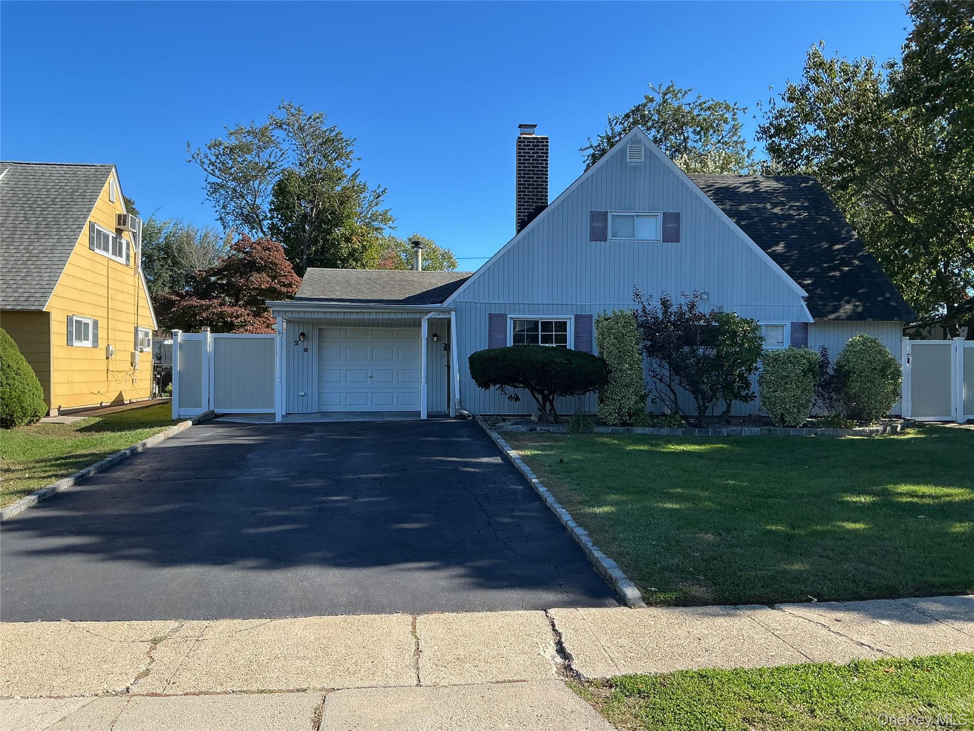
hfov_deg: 61.7
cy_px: 366
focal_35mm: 29
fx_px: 816
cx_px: 487
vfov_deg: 48.2
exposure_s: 1/929
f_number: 1.8
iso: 25
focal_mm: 3
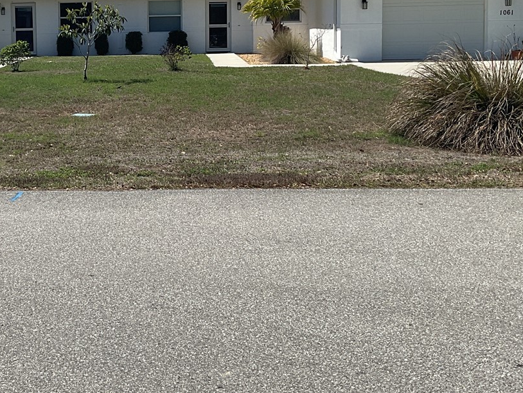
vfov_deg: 25.3
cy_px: 88
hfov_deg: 33.0
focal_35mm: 57
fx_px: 861
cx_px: 116
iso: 16
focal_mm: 3
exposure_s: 1/2801
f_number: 1.8
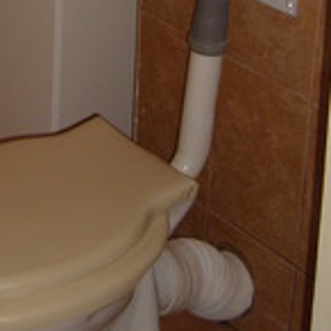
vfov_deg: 15.4
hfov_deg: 16.6
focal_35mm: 104
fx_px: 1125
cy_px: -168
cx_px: 67
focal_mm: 5.8
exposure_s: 1/45
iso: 100
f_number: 2.8
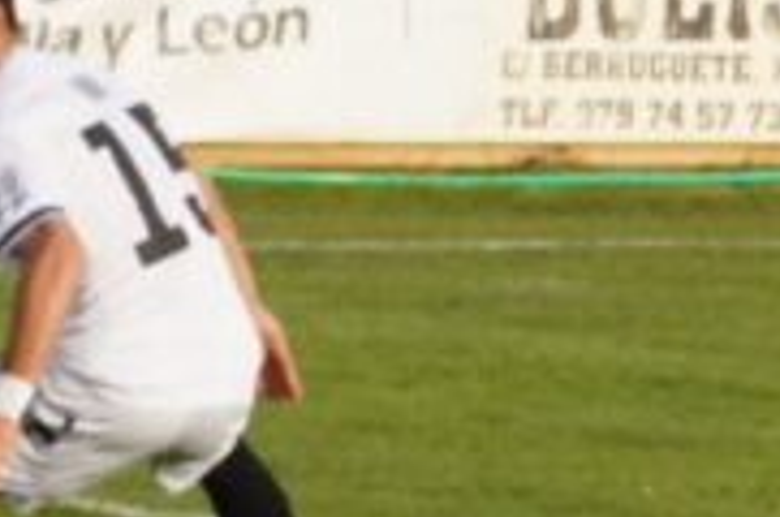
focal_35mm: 1351
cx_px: -625
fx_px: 29216
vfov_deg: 1.0
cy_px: 334
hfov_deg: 1.5
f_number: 13
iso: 6400
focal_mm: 159
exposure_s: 1/2500
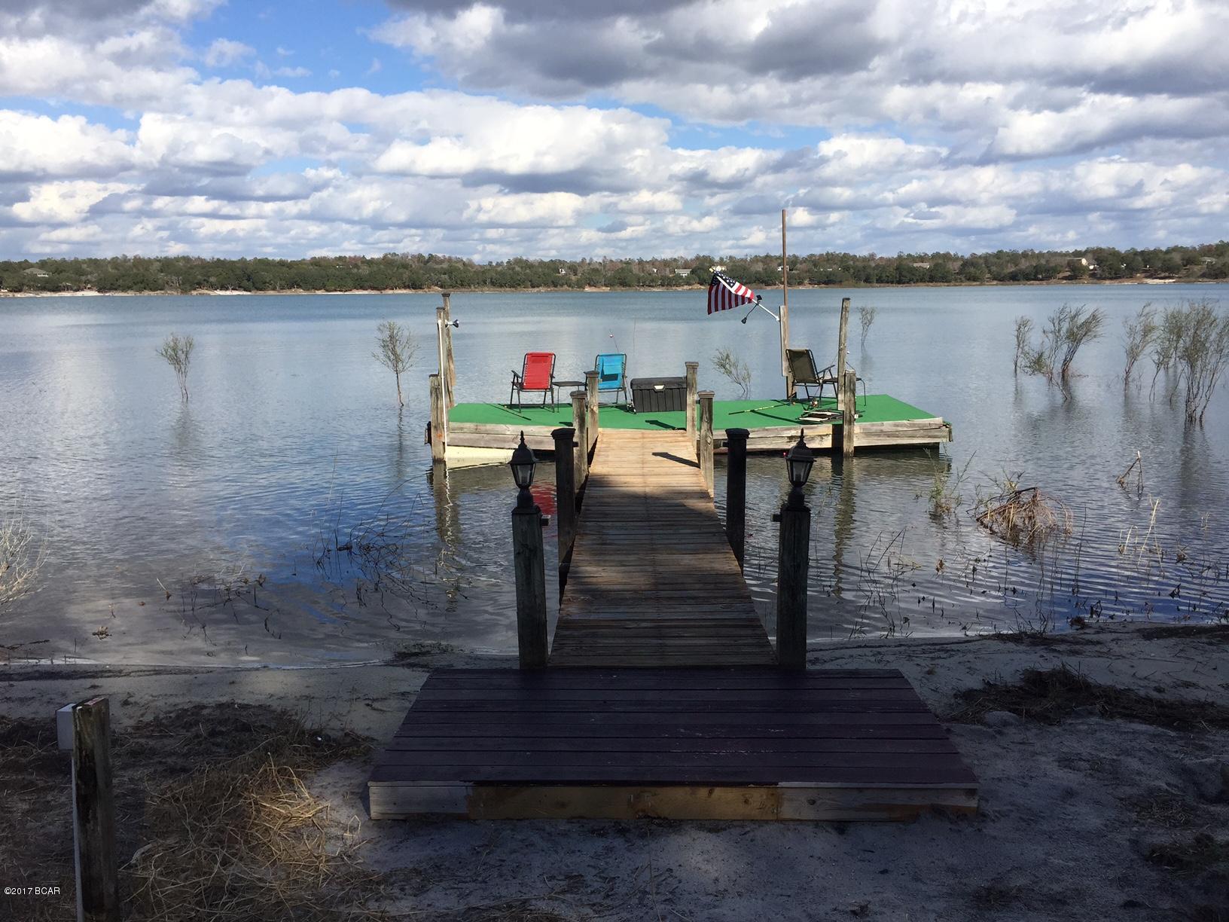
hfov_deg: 61.7
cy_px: 461
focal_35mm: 29
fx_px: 1030
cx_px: 614
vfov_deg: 48.2
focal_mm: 4.15
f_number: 2.2
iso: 32
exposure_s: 1/2326
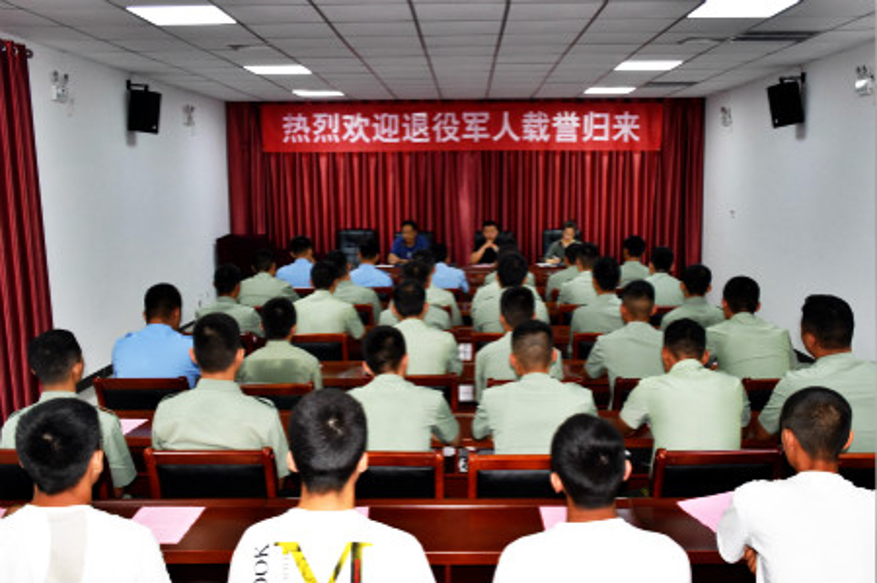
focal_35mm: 34
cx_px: 438
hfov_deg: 55.2
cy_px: 292
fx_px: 840
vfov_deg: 38.3
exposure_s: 1/60
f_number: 3.8
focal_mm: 23
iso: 1000
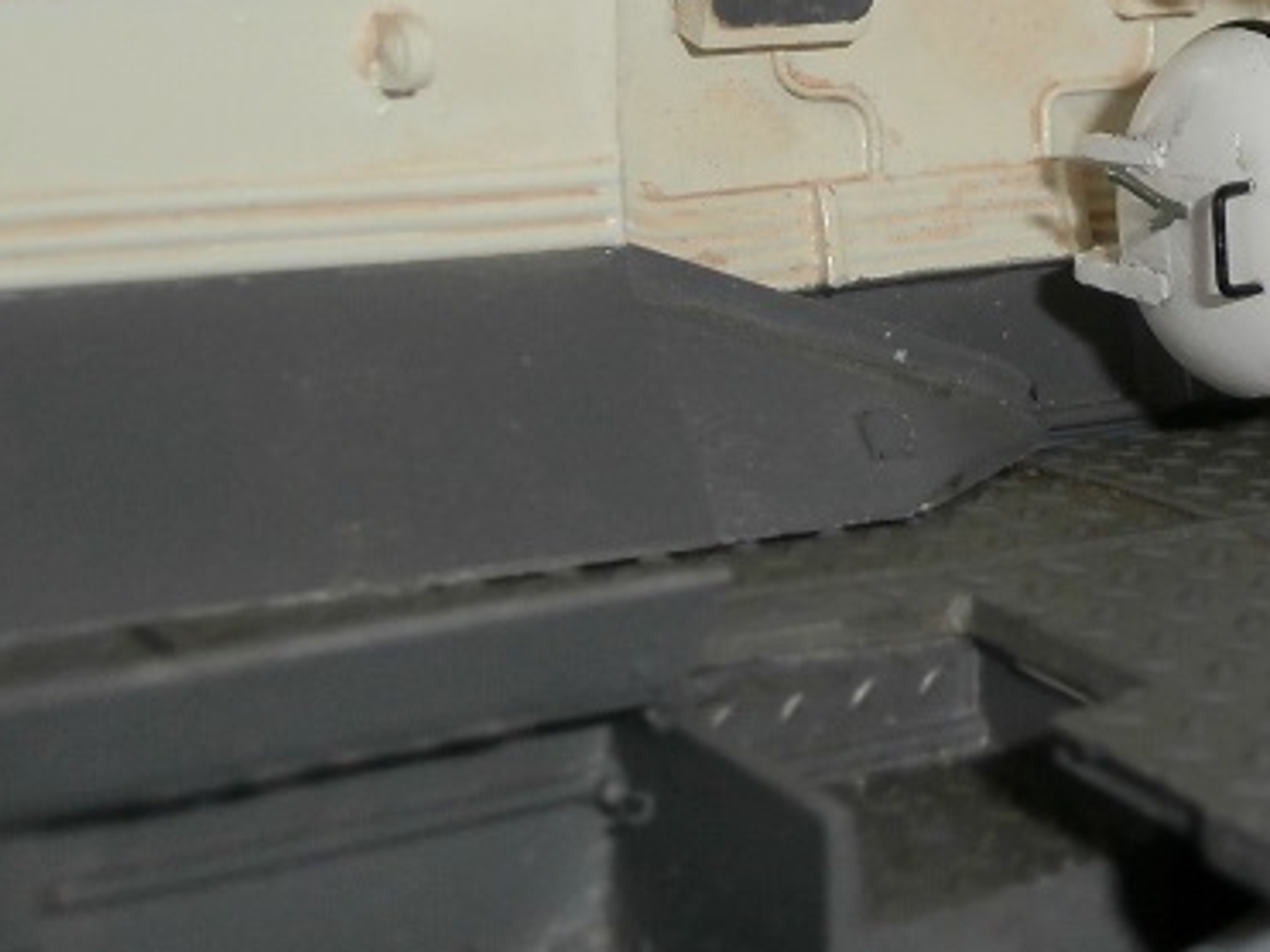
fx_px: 3007
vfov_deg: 17.5
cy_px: -24
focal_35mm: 82
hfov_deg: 23.0
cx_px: 1219
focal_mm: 6.67
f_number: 3.9
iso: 200
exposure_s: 1/40
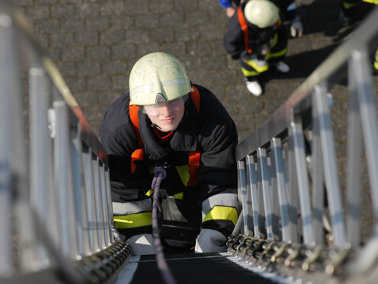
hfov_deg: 9.0
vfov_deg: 6.7
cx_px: 164
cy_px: 142
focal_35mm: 221
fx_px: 2409
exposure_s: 1/750
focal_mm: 135
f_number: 7.1
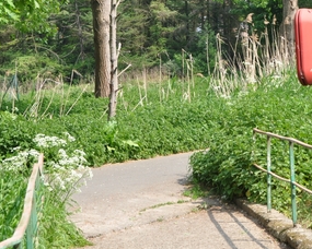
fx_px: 1256
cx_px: 236
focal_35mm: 136
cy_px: 39
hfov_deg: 14.1
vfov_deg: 11.3
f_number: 10
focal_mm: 46
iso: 200
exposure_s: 1/200
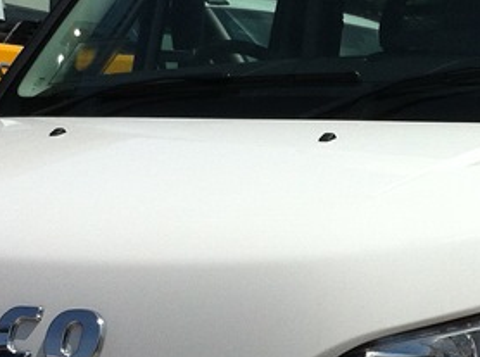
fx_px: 1743
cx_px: 413
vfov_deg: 11.7
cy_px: 244
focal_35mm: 126
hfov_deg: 15.5
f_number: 2.8
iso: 80
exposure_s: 1/2514
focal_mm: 3.85
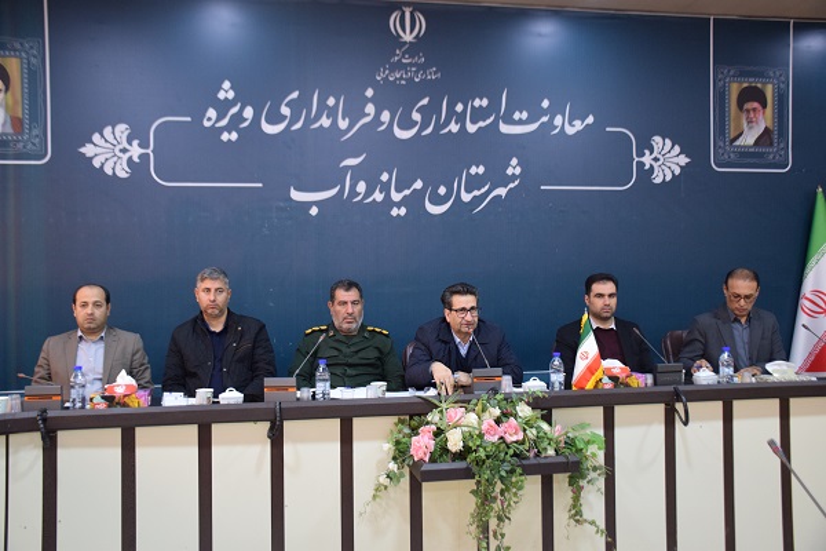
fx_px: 826
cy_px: 276
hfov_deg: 53.1
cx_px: 413
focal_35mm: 36
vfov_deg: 36.9
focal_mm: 24
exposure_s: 1/60
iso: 1400
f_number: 3.8
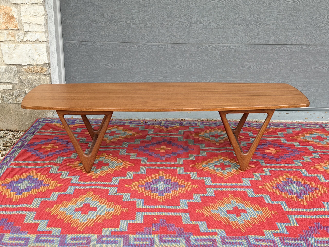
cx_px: 164
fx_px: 456
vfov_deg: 30.3
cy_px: 124
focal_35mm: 48
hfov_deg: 39.7
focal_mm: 6.76
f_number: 1.78
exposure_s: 1/388
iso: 64
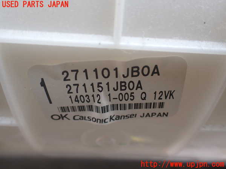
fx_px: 196
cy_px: 84
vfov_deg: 46.8
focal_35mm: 30
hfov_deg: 60.0
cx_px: 113
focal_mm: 5.4
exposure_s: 1/125
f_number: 2.3
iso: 160
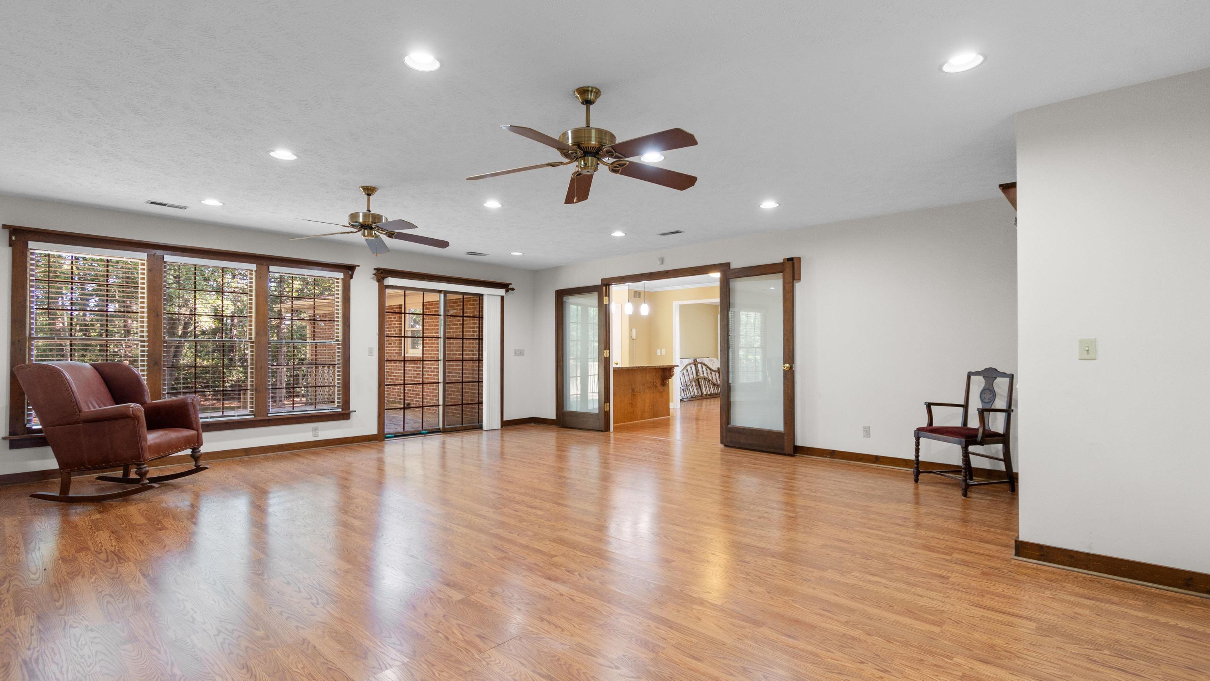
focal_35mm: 16
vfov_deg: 67.1
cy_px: 346
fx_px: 513
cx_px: 601
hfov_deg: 99.4
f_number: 4.5
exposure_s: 2.5
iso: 100
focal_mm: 10
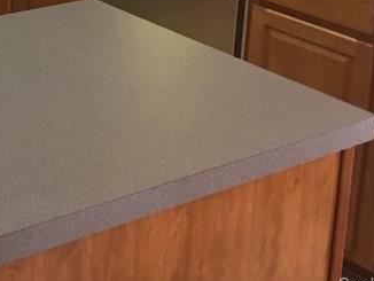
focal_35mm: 91
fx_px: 984
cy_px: -146
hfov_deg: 19.7
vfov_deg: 15.0
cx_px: -117
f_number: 2.2
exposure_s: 1/10
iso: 80
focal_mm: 4.15
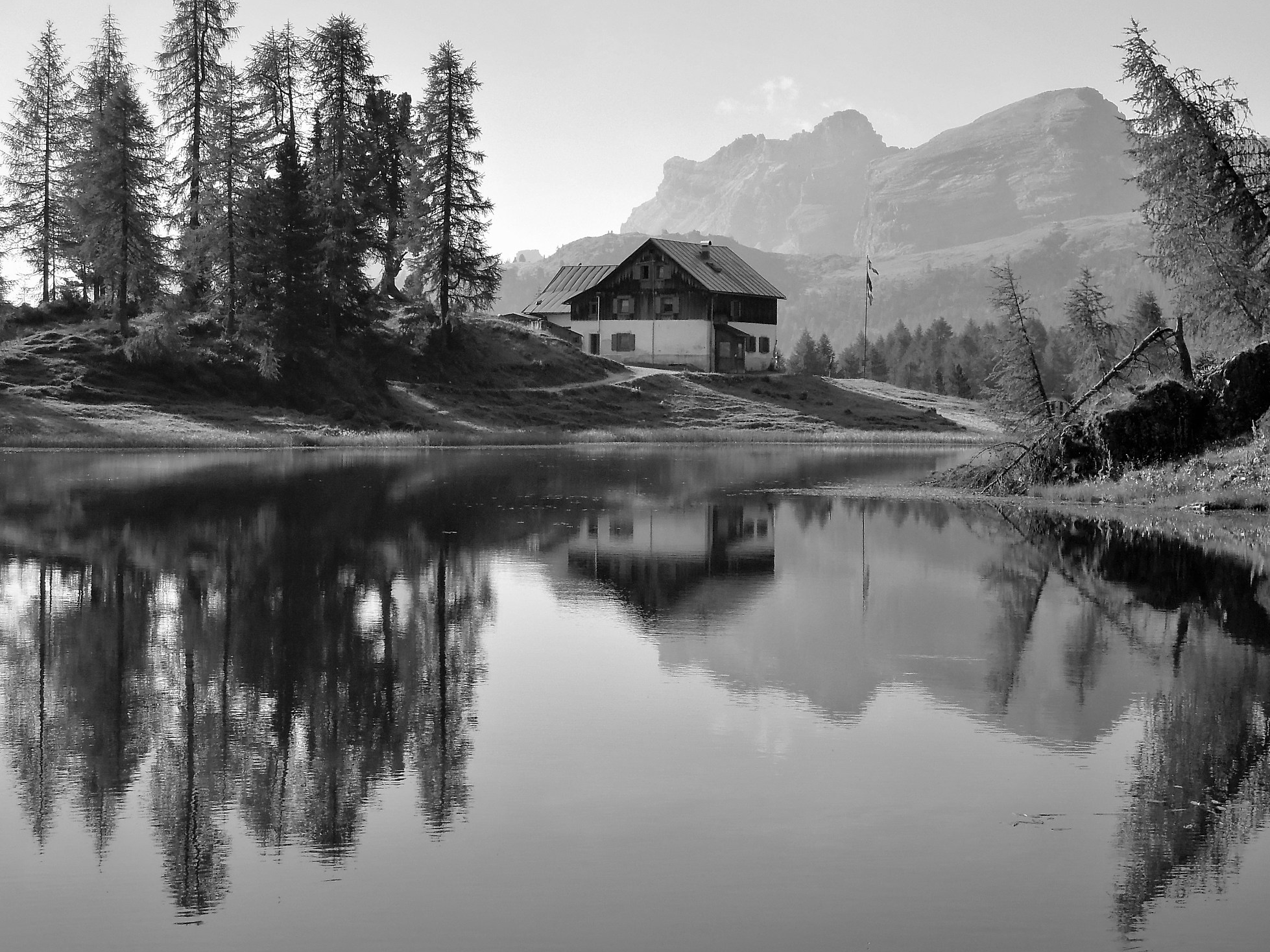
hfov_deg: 25.7
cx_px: 607
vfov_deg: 19.4
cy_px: 375
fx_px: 2788
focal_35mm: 76
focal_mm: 11.1
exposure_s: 1/1250
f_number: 4.2
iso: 160
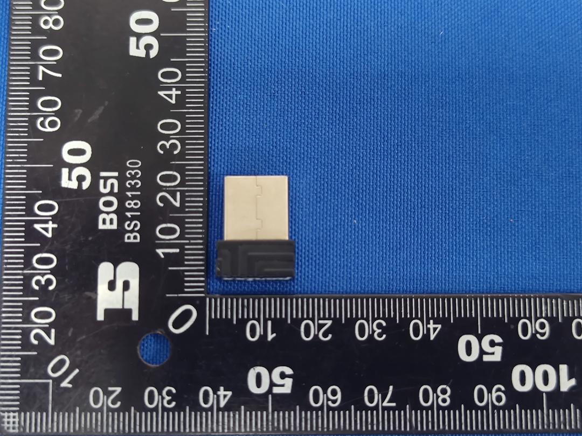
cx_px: 291
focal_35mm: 45
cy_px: 218
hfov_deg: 42.1
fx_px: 757
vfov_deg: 32.2
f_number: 1.85
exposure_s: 1/50
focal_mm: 6.78
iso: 828
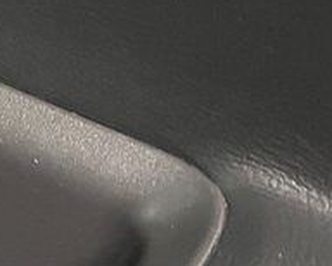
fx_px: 1328
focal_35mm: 135
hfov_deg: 12.7
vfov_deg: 10.1
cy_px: -352
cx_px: -303
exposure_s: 1/60
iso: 500
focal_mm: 5.7
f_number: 1.5
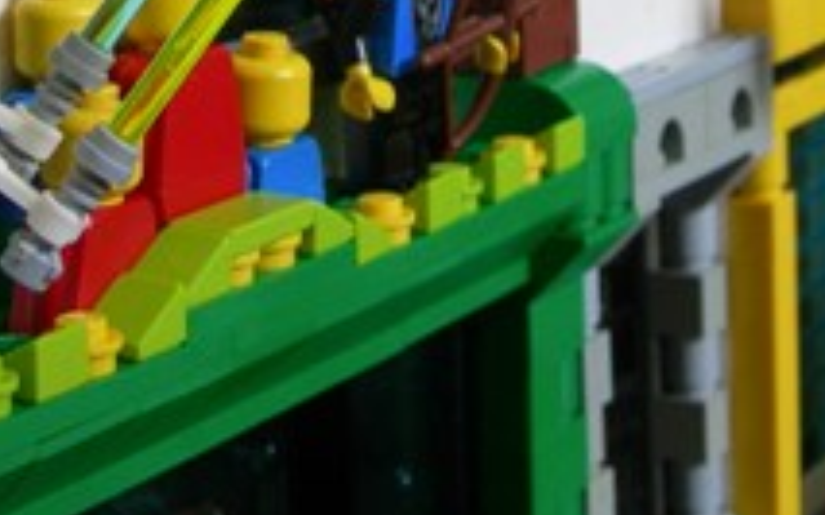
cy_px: -228
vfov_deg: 10.5
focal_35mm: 121
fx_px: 2720
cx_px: 395
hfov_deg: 17.2
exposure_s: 1/4
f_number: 2.8
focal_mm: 7.8
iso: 50
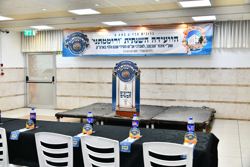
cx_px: 125
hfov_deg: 46.4
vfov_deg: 31.9
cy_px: 84
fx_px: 292
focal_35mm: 42
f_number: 5
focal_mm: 42
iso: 640
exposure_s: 1/80
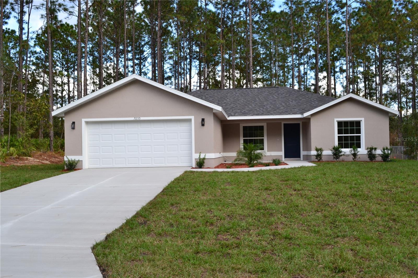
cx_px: 209
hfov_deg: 49.6
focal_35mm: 39
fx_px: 453
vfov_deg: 34.2
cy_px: 139
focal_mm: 26
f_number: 10
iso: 400
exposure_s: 1/160
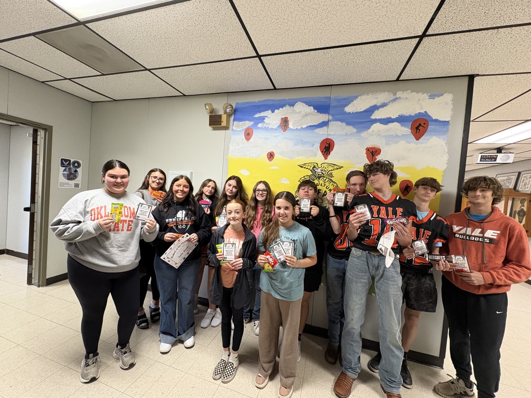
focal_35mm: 14
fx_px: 215
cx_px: 266
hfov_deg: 102.1
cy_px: 199
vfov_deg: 85.7
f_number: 2.2
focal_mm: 2.22
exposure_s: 1/60
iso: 320
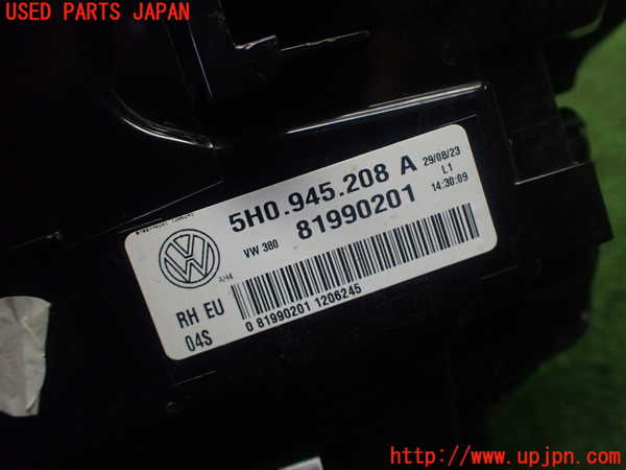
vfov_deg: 46.8
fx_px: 543
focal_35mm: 30
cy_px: 235
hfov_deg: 60.0
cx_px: 313
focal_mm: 5.4
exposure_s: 1/125
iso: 400
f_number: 2.3
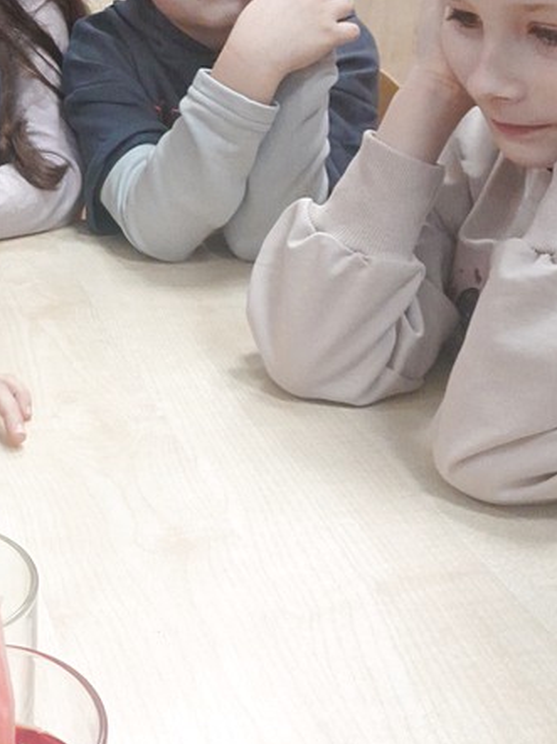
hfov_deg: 25.5
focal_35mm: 55
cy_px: 325
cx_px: 24
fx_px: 1181
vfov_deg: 34.9
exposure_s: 1/50
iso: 320
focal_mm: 4
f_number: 1.8
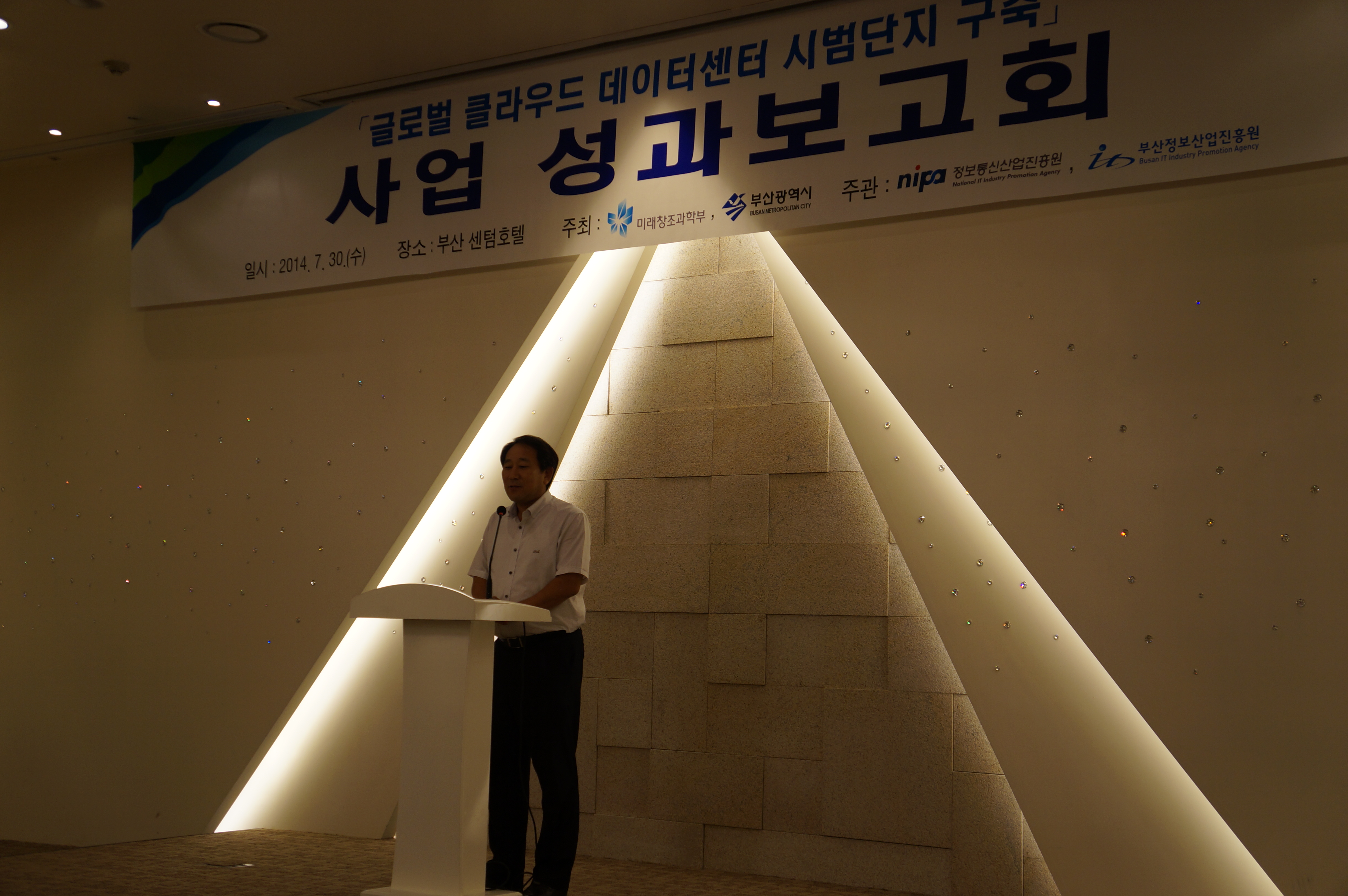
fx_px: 1851
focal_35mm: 50
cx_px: 674
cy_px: 448
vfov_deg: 27.2
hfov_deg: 40.0
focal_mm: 33
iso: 200
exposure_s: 1/60
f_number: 4.5
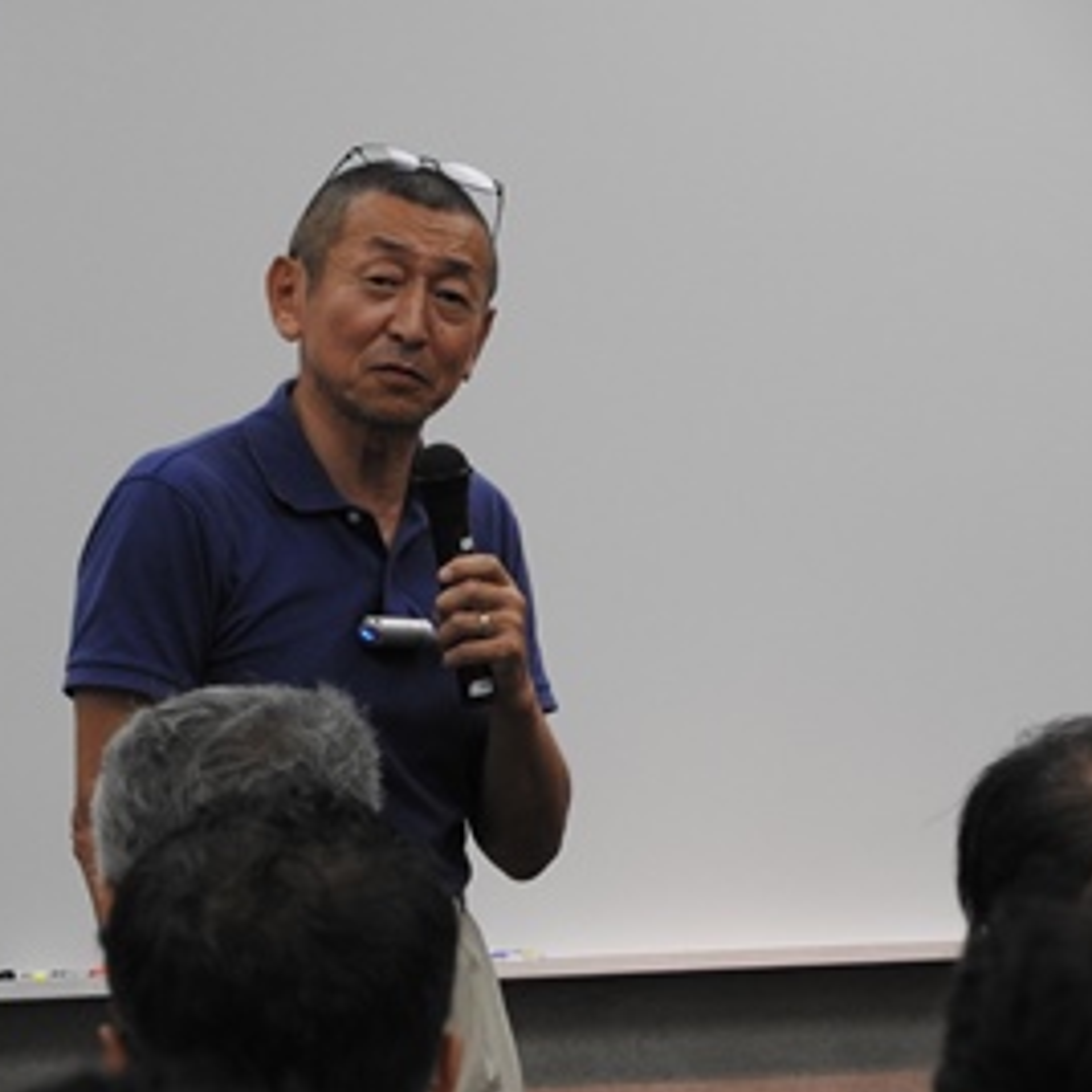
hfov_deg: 3.7
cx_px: 477
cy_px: 546
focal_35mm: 475
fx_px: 16953
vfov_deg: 3.7
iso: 400
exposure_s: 1/30
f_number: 5.6
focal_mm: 71.7
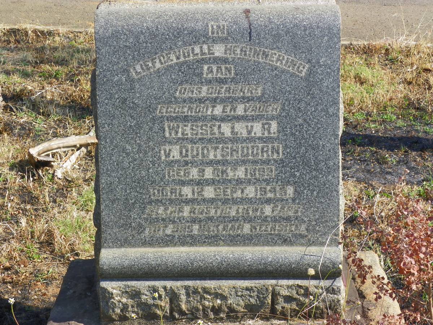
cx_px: 216
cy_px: 162
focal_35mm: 68
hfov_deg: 28.6
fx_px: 851
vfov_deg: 21.6
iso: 64
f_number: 4
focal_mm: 12.1
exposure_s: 1/200
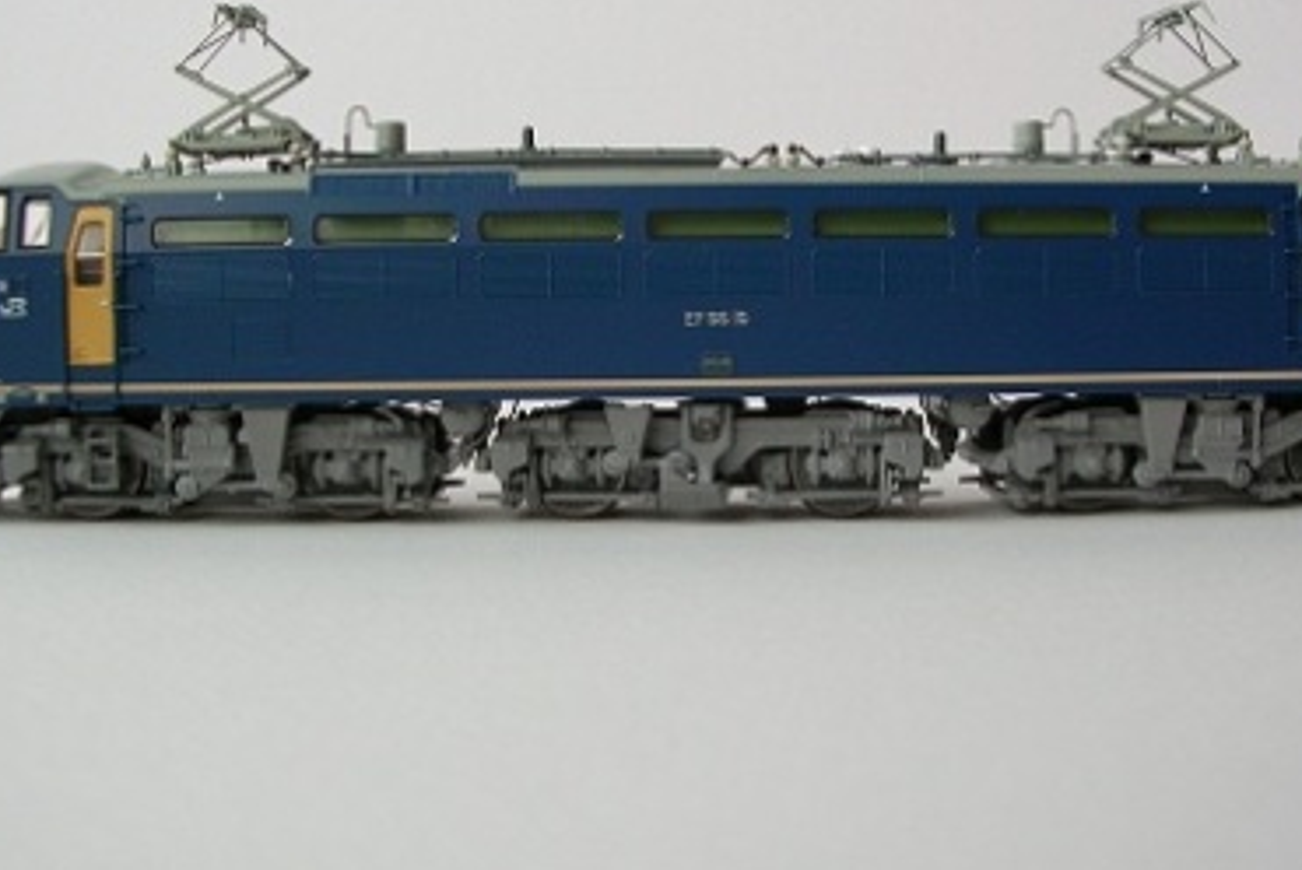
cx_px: 716
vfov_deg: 27.5
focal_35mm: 49
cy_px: 310
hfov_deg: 40.3
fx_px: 1773
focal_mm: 5.8
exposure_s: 1/6.9
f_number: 2.8
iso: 50
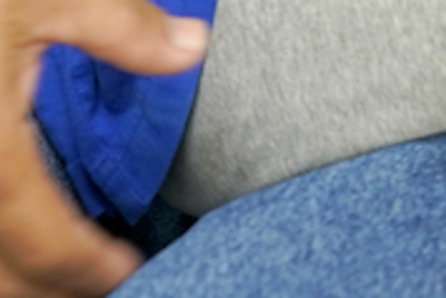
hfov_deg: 18.8
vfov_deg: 10.6
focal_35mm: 108
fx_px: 1339
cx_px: 333
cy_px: -461
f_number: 2.8
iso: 320
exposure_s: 1/40
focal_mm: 16
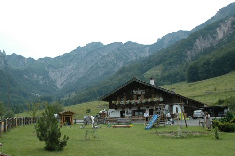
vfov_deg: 31.8
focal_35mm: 42
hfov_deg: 46.5
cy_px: 78
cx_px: 118
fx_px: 274
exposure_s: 1/125
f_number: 5.6
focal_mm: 28
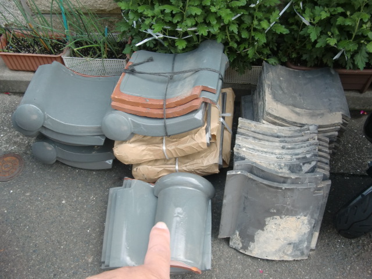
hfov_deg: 49.0
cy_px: 140
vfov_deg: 37.7
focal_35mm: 38
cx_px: 186
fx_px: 408
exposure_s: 1/60
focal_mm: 6.66
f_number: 3.9
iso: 64
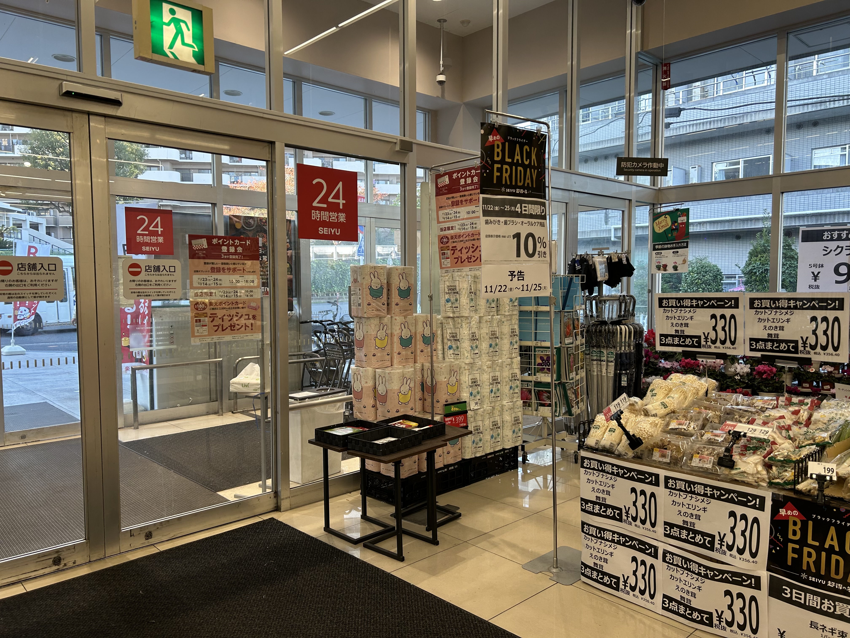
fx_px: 638
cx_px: 425
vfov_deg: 53.1
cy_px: 319
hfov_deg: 67.3
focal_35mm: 26
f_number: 1.5
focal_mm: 5.7
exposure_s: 1/100
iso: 50
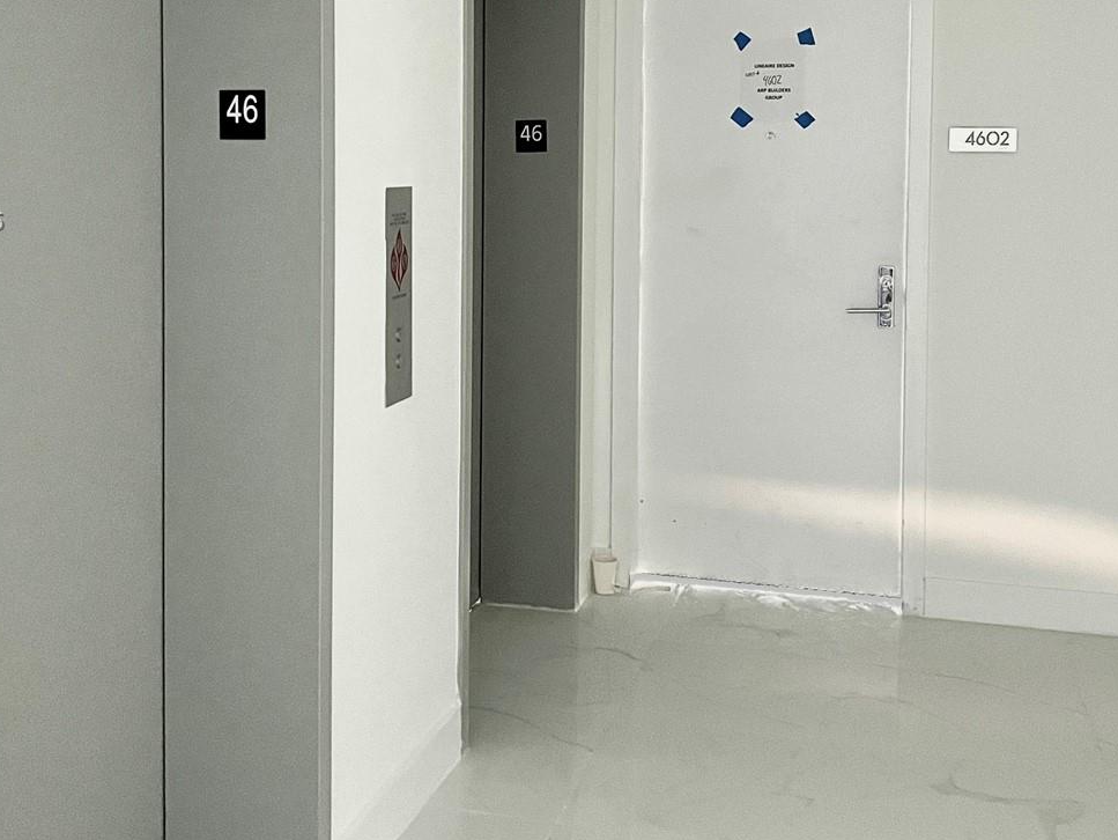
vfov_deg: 33.0
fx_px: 1389
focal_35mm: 43
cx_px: 558
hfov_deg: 43.8
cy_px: 223
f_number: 1.5
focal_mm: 5.7
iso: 640
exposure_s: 1/30
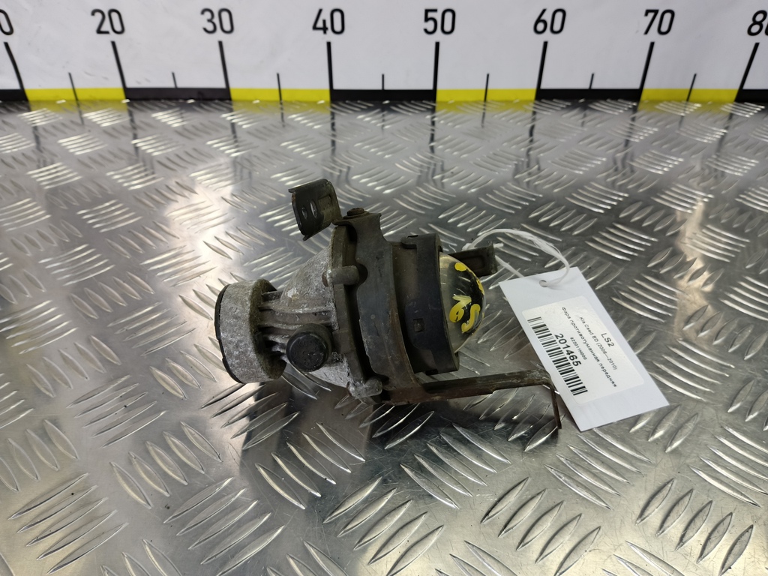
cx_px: 384
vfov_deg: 58.9
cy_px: 288
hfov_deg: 73.9
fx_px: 510
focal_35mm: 23
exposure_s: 1/33.3
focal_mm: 4.11
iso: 100
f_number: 1.6
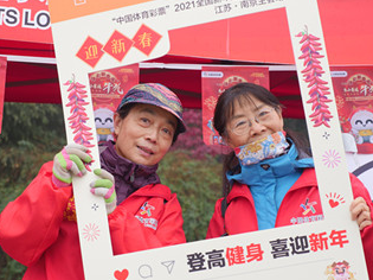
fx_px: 1196
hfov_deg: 17.7
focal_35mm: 111
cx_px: 159
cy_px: 139
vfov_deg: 13.3
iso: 200
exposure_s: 1/250
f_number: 2.8
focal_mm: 35
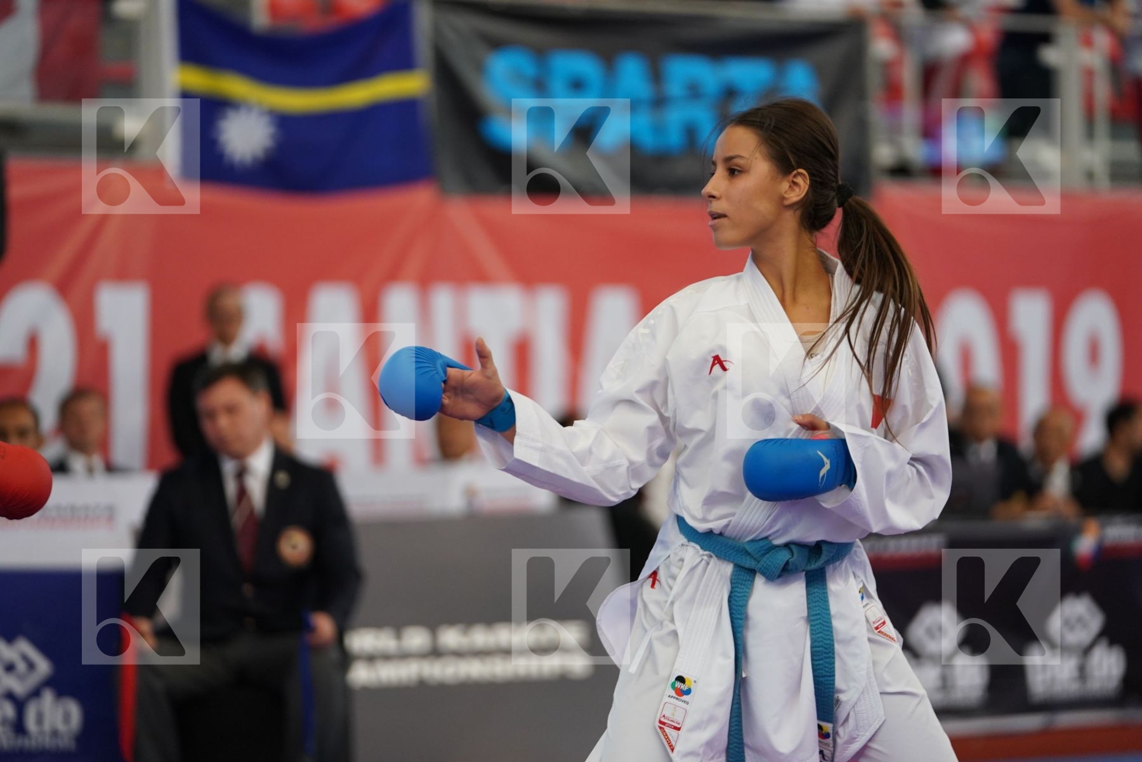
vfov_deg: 8.5
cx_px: 571
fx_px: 5107
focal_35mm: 161
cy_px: 381
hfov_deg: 12.8
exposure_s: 1/1000
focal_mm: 161
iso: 1600
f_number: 2.8
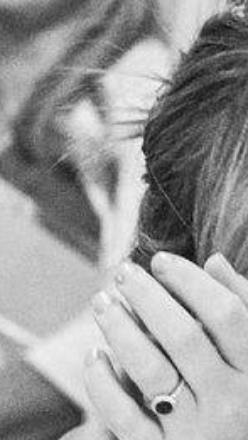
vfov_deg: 4.9
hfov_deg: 2.7
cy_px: 503
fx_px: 5162
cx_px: 376
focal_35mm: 442
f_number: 3.5
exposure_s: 1/125
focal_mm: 55
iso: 6400
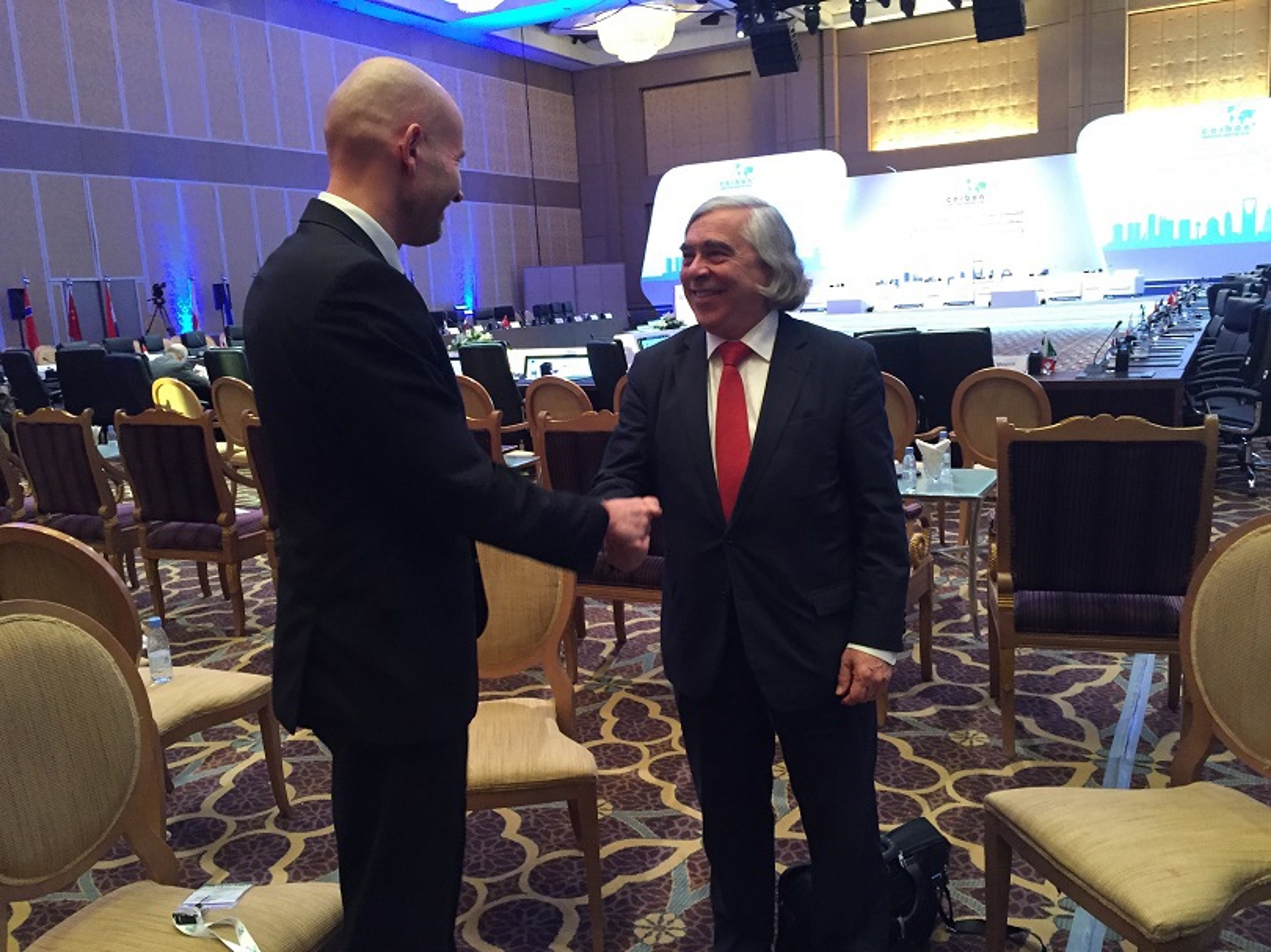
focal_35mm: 29
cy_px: 476
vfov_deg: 48.2
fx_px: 1064
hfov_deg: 61.7
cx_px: 636
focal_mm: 4.15
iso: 250
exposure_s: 1/30
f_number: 2.2
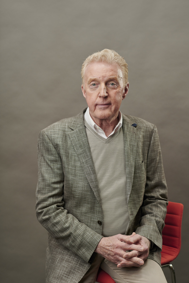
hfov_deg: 20.9
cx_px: 102
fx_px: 512
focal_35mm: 65
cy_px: 156
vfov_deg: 30.9
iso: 400
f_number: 3.5
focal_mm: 58
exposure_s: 1/200
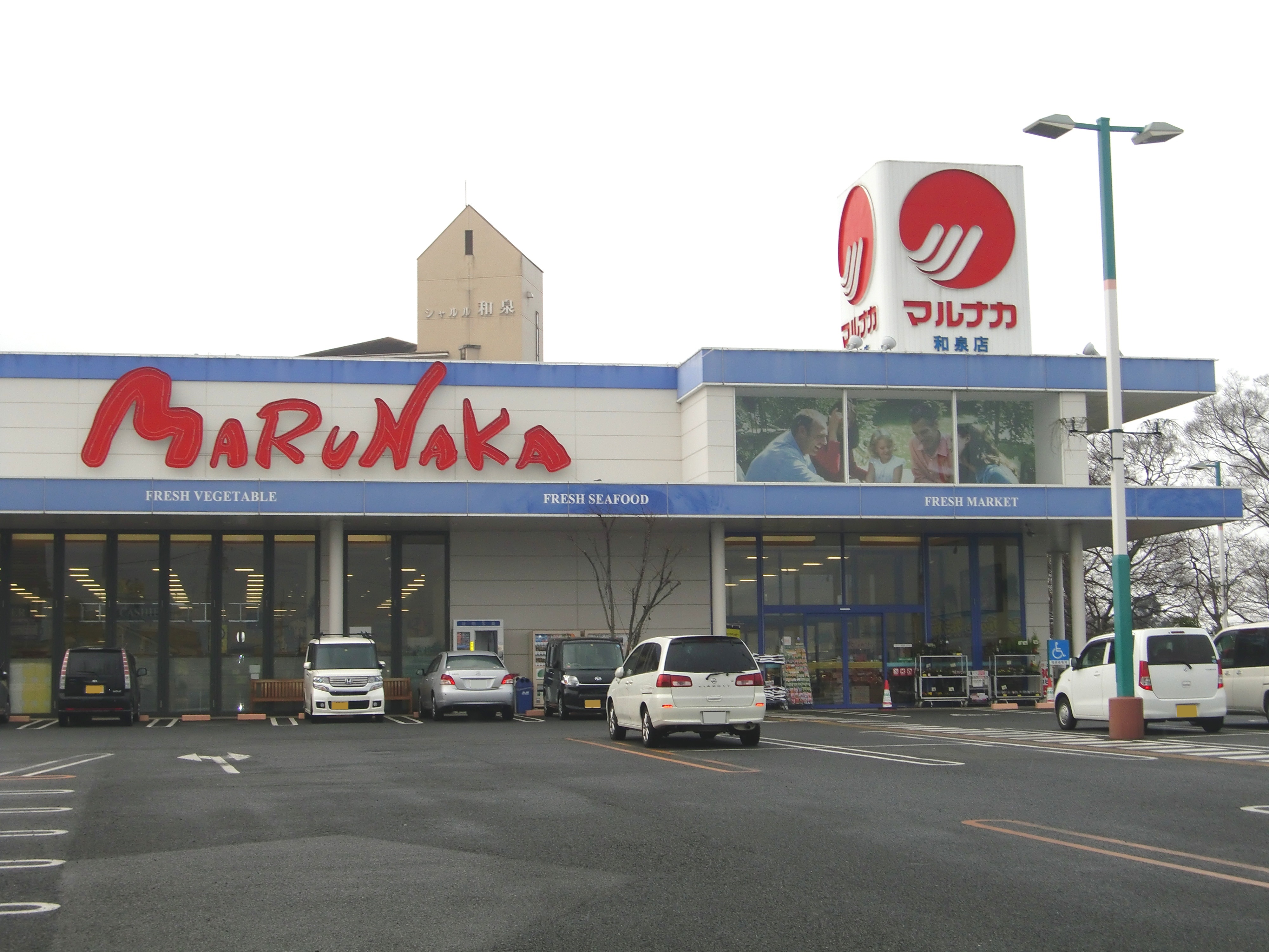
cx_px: 634
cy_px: 476
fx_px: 2016
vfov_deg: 26.6
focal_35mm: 55
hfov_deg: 34.9
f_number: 3.6
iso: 64
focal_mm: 9.8
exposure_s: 1/400
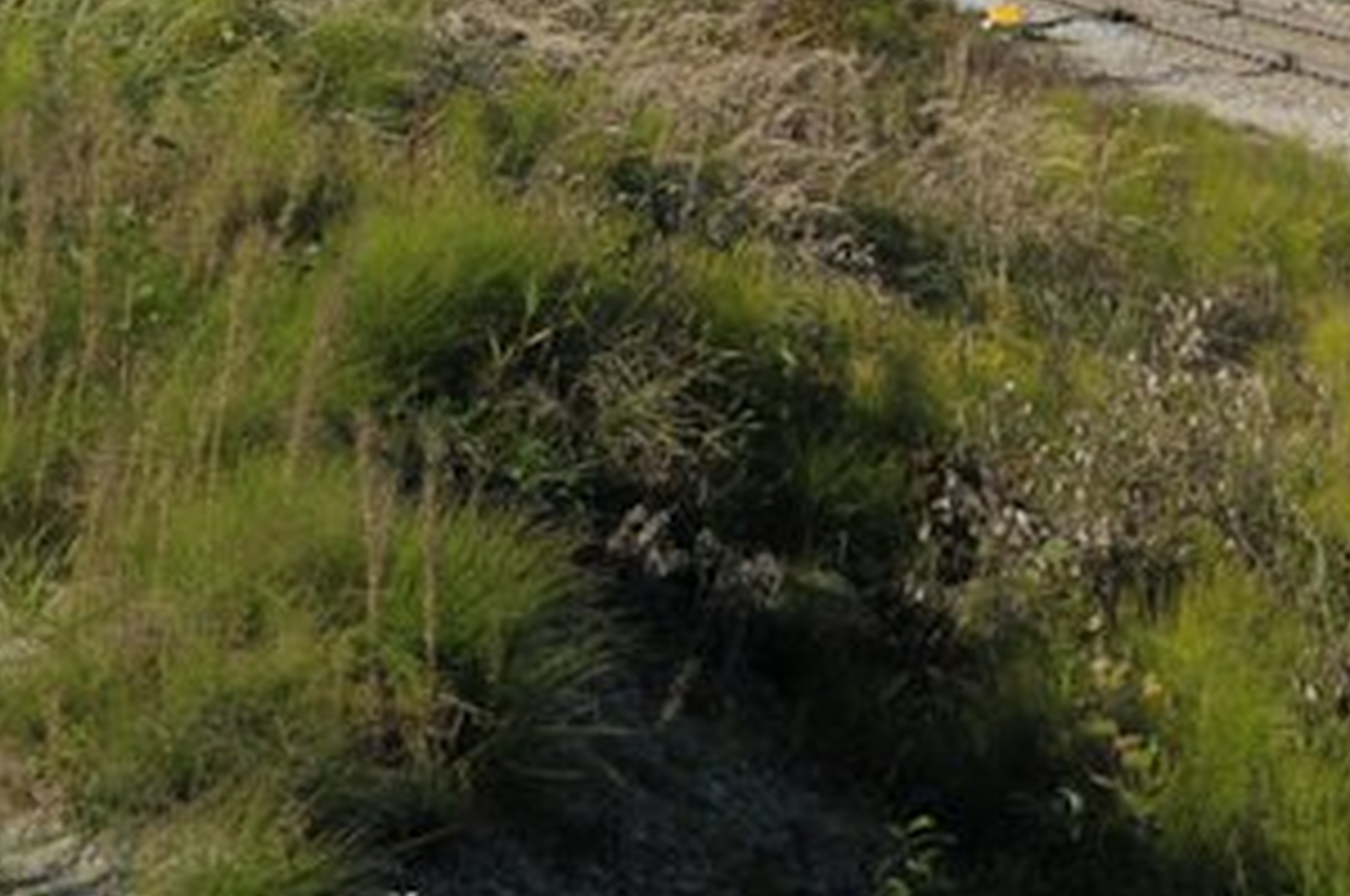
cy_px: -306
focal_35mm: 123
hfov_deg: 15.5
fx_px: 4605
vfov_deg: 10.8
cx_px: 1971
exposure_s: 1/1000
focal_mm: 24
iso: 320
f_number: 7.1
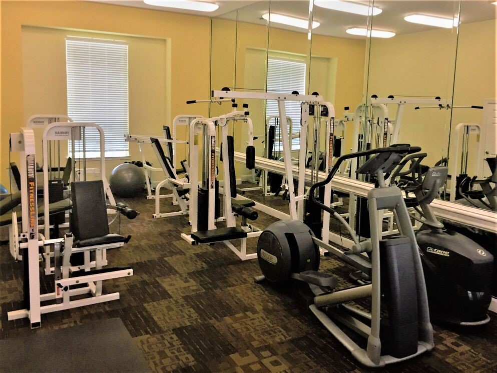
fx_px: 416
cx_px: 248
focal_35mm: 29
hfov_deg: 61.7
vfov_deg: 48.2
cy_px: 186
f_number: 2.2
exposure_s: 1/30
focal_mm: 4.2
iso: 40
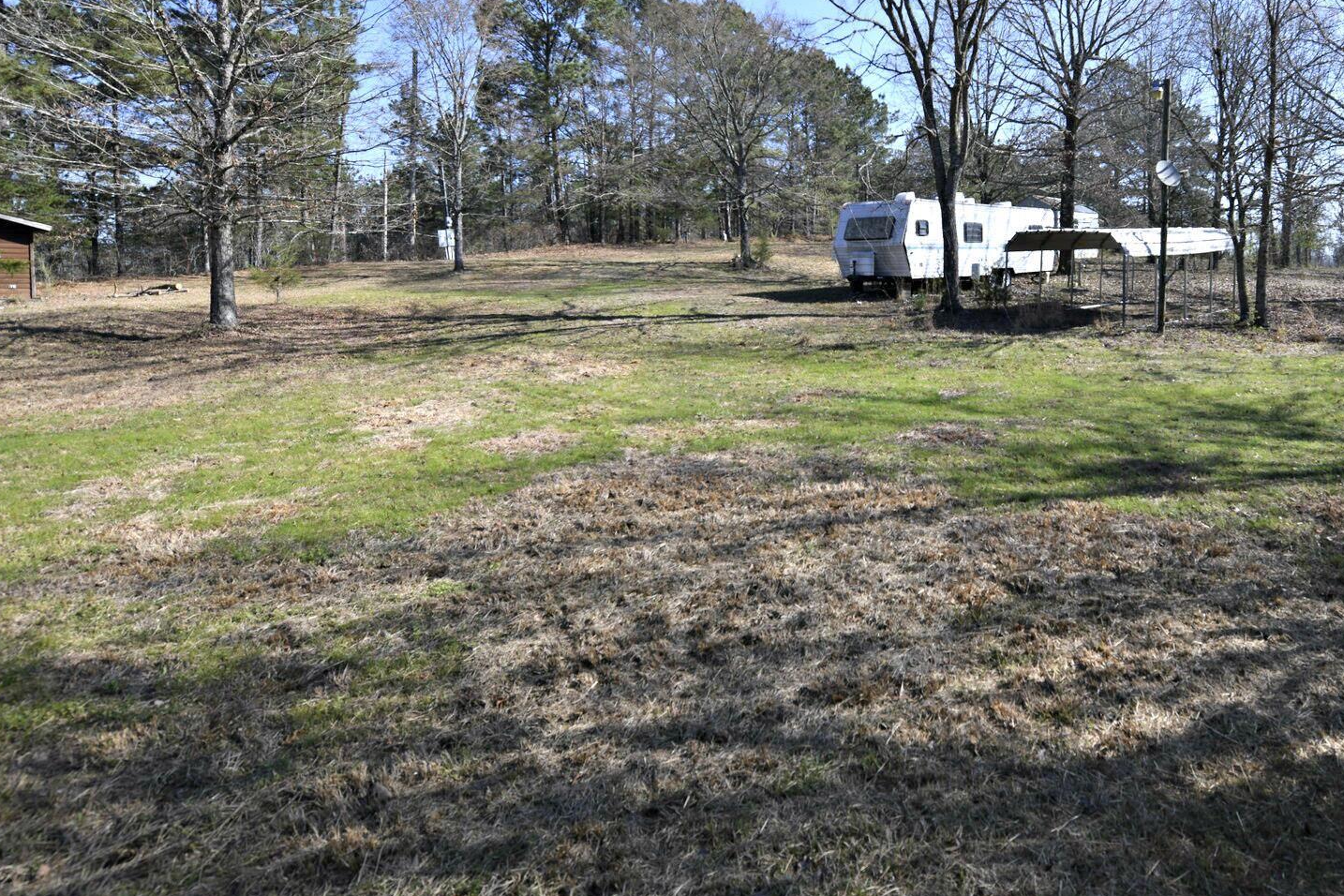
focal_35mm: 20
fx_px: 747
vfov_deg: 60.3
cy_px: 289
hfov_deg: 80.9
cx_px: 906
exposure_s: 1/160
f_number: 6.3
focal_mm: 14
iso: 64
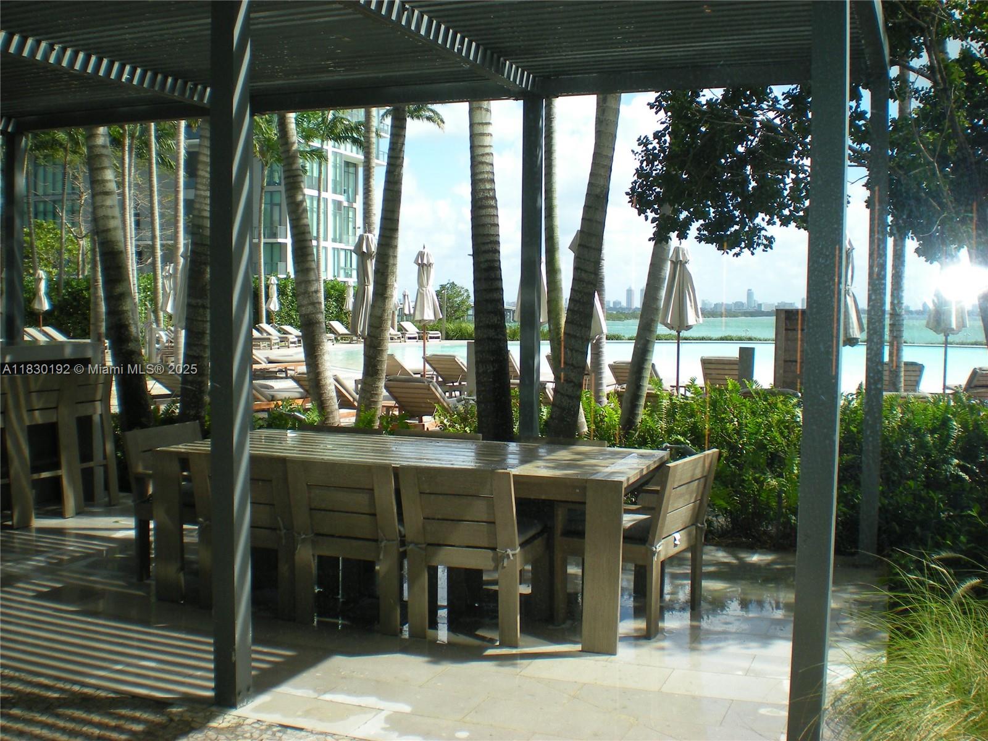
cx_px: 494
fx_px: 1085
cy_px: 370
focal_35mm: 38
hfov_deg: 49.0
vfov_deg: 37.7
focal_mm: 6.3
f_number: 4.6
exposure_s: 1/296
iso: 89
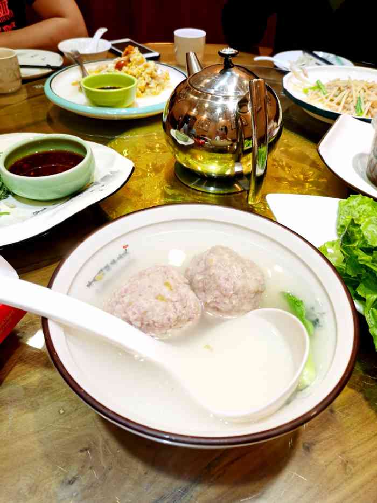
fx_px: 392
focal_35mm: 27
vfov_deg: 65.3
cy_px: 252
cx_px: 188
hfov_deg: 51.4
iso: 50
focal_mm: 5.58
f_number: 1.8
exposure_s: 1/103
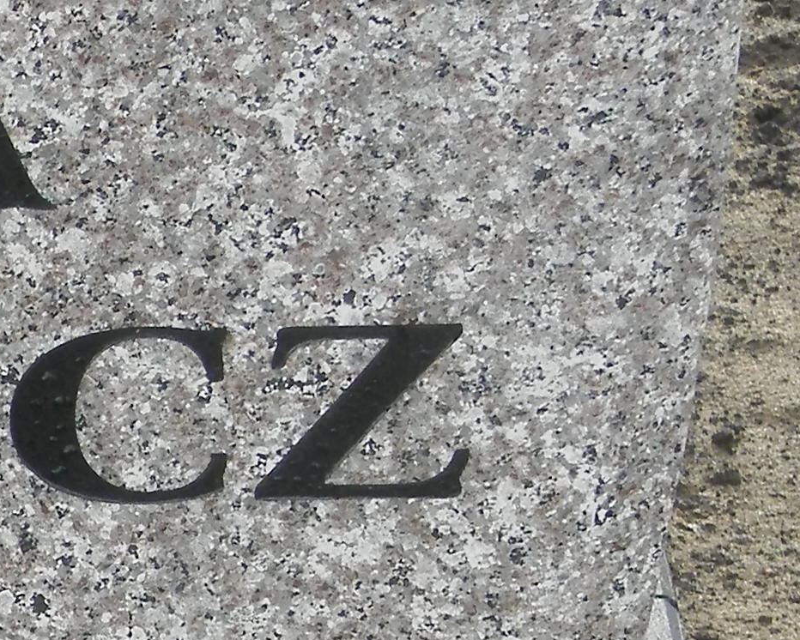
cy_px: 810
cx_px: -627
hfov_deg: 11.0
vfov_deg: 9.3
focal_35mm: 164
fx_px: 3884
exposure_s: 1/160
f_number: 3.3
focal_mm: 6.1
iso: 80
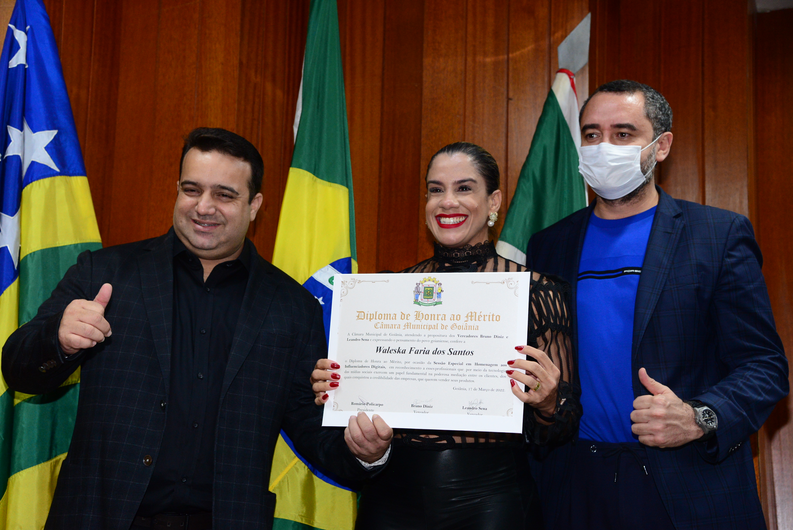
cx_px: 396
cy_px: 265
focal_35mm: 58
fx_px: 1278
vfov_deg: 23.4
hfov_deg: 34.5
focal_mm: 58
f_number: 4.5
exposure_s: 1/100
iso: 2500
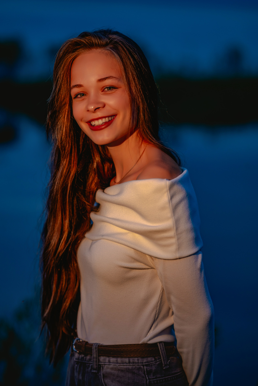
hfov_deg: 13.1
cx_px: 129
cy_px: 193
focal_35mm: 105
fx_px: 1127
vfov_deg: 19.4
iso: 200
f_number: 2.8
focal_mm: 105
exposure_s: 1/160
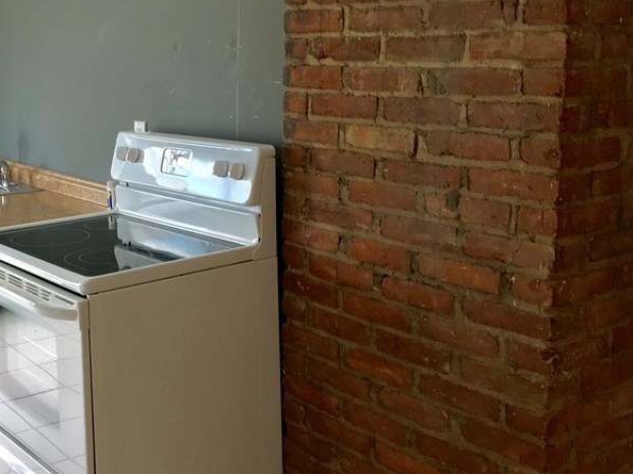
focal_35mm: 50
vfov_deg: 29.0
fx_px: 914
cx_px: 133
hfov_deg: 37.0
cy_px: 182
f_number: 2.2
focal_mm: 4.15
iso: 40
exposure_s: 1/30
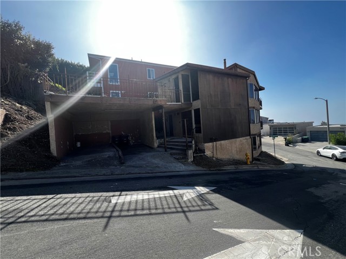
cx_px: 173
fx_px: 130
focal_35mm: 13
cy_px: 130
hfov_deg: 106.2
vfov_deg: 89.9
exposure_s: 1/418
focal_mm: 1.57
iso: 32
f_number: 1.8
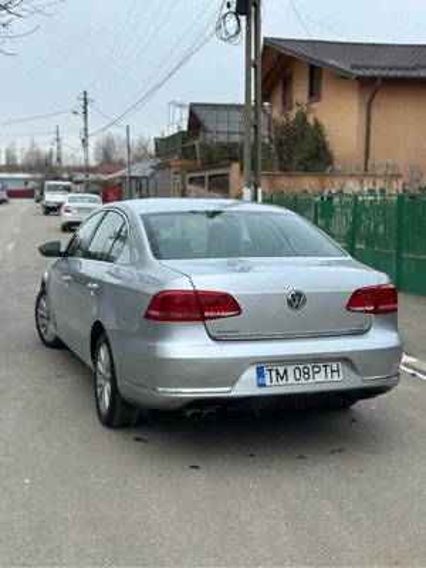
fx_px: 788
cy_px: 284
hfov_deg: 30.3
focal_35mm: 48
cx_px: 213
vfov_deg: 39.7
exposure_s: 1/1848
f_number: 1.78
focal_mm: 6.86
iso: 80
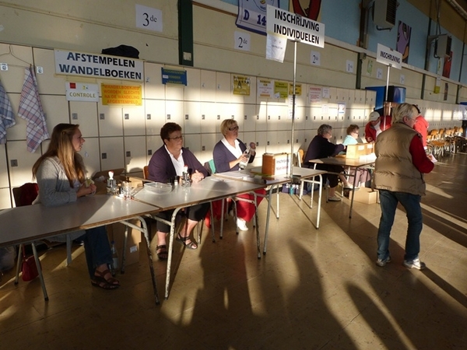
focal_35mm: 25
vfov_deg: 54.9
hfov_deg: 69.4
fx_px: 337
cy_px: 175
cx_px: 234
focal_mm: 4.5
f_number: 4
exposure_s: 1/125
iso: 80
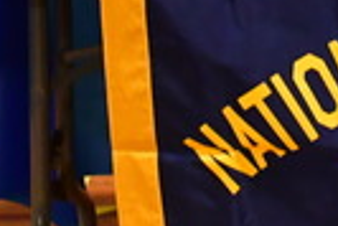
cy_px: -352
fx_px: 2256
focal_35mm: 240
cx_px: 488
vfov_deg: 5.5
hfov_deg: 8.4
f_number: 7.1
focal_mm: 27
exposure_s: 1/25
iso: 3200
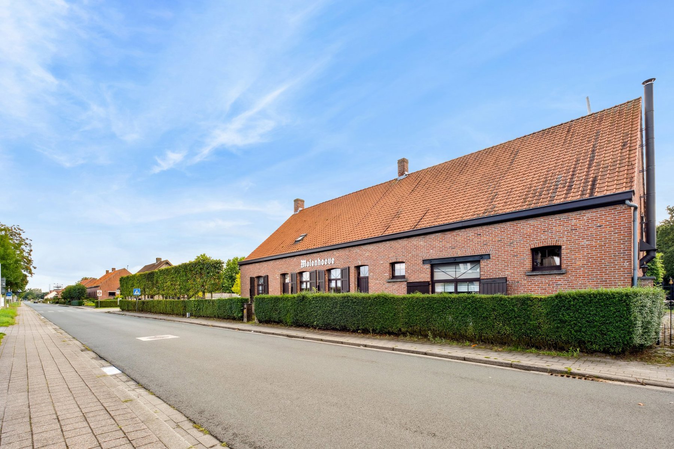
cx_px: 337
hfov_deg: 96.7
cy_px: 224
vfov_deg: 73.7
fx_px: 300
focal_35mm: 16
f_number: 8
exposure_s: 1/80
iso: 125
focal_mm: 10.5
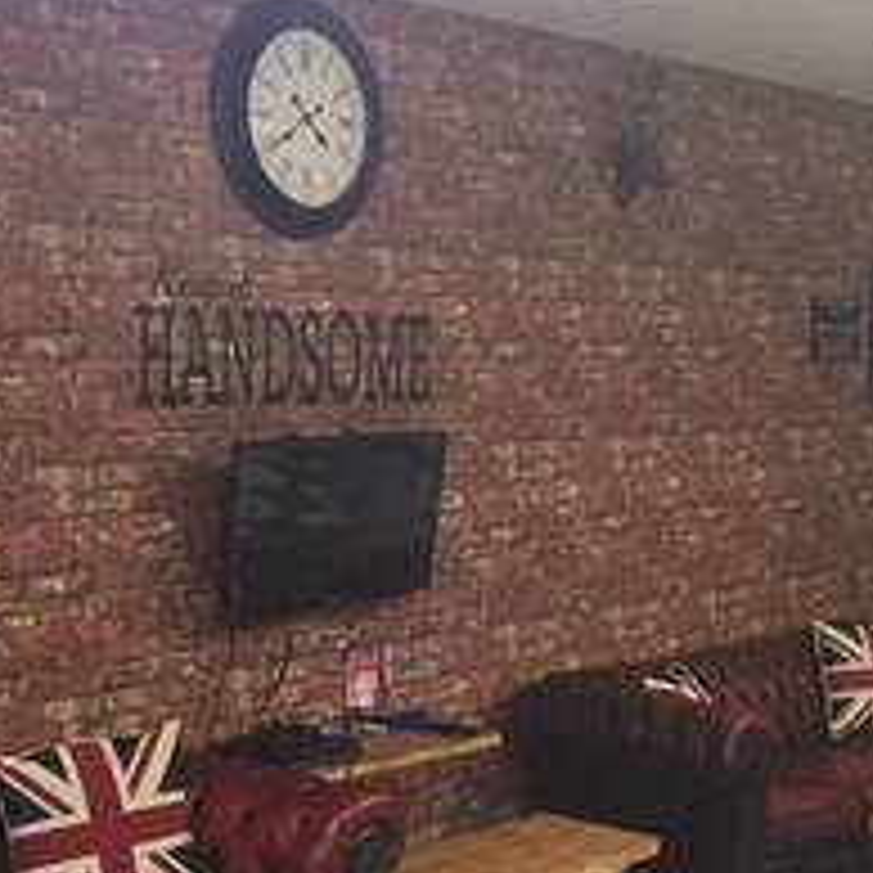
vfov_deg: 25.8
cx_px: 594
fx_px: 1883
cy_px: 641
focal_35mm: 66
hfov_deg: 25.9
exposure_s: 1/33
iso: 250
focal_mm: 4.15
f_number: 2.2
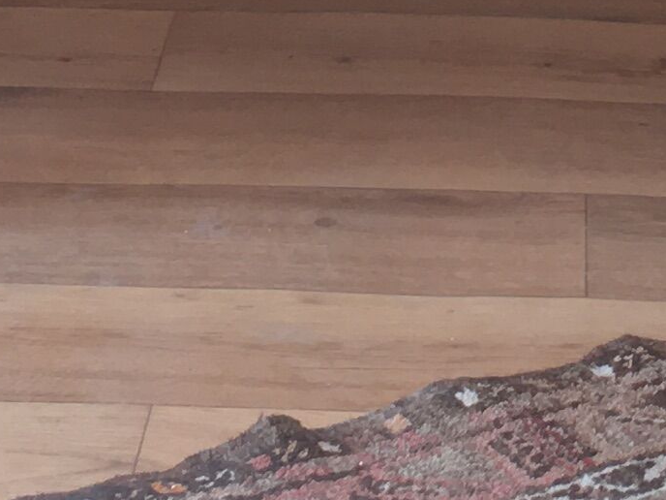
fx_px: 3271
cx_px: 545
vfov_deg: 8.2
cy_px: -624
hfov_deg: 11.6
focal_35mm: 170
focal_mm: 4.15
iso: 32
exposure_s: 1/100
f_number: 2.2
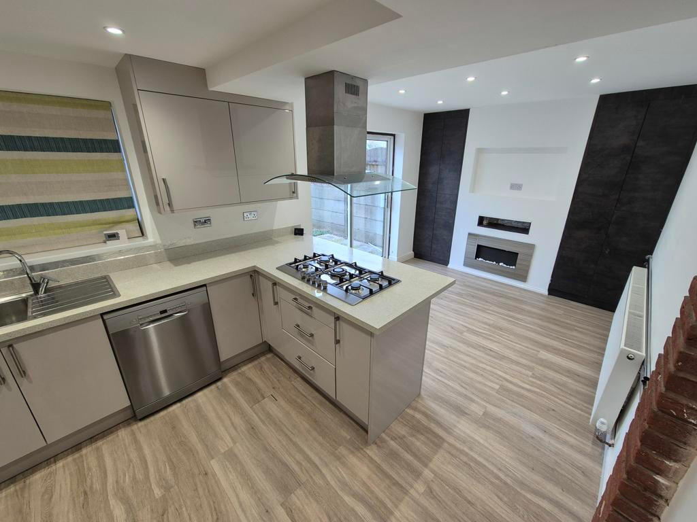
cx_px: 348
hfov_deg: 106.2
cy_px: 261
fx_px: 262
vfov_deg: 89.9
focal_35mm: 13
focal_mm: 2.2
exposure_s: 1/50
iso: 80
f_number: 2.2
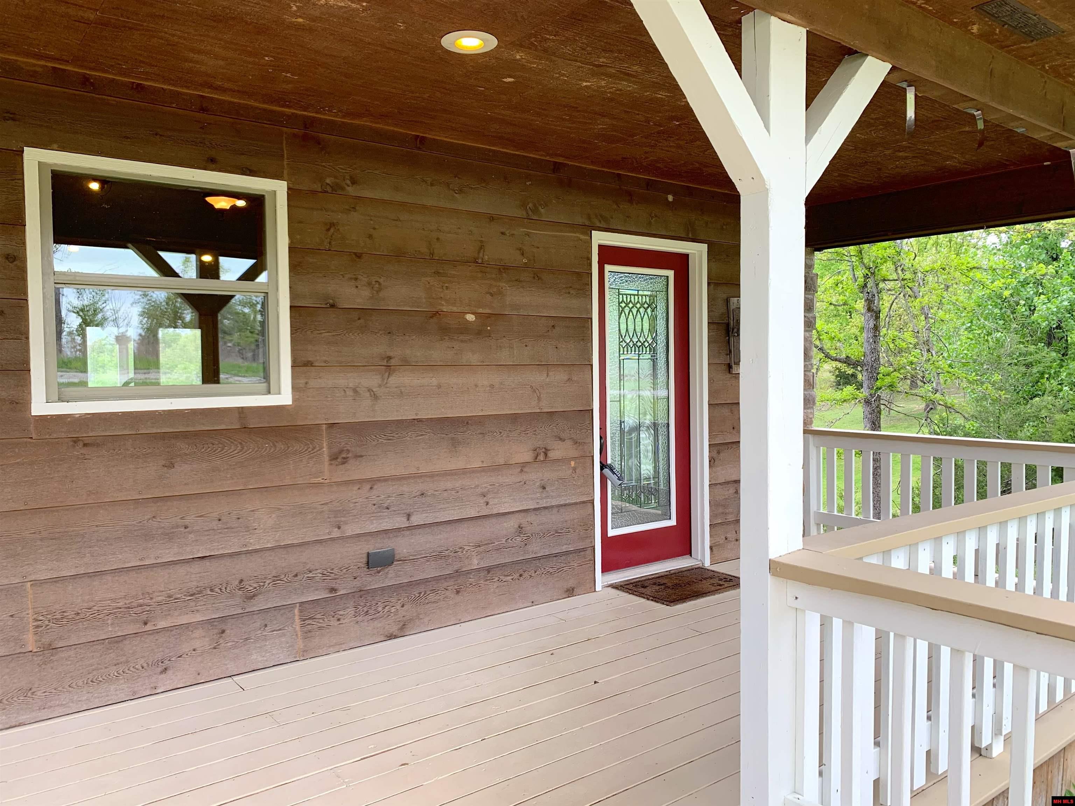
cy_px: 403
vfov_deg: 53.1
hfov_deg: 67.3
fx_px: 807
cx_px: 538
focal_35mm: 26
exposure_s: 1/122
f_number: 1.8
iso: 32
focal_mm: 4.25
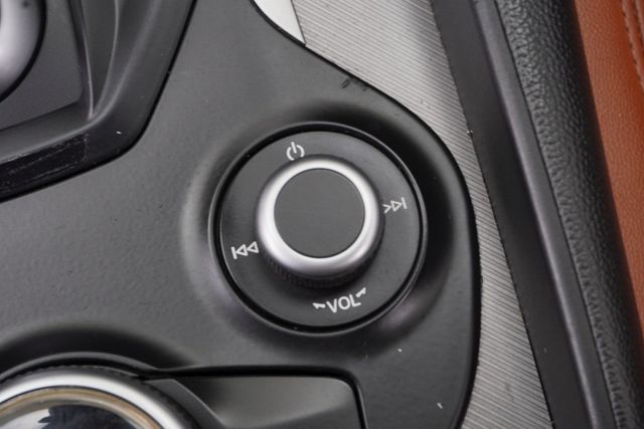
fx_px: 1342
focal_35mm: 75
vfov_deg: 18.2
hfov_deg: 27.0
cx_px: 322
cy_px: 214
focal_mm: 50
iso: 160
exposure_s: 1/15
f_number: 13
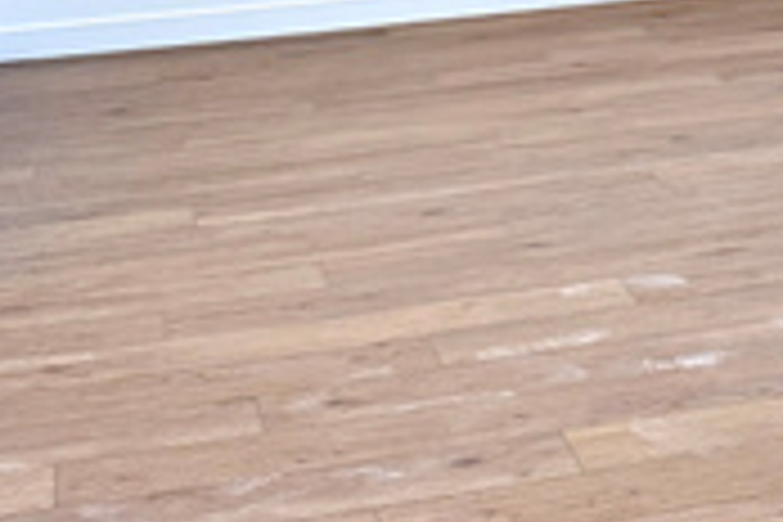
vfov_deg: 11.6
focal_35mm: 110
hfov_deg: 17.4
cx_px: 1026
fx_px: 2392
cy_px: -405
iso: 100
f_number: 1.78
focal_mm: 6.76
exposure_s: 1/967
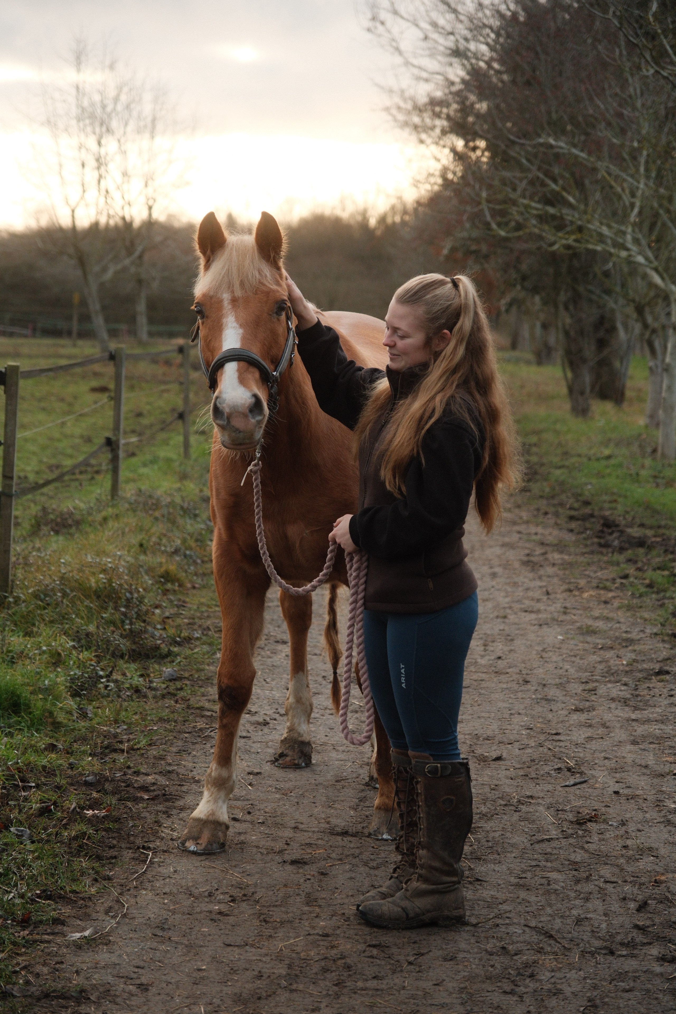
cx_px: 338
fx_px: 2338
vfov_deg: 24.5
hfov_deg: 16.5
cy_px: 507
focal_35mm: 83
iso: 800
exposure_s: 1/1500
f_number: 2.8
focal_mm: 55
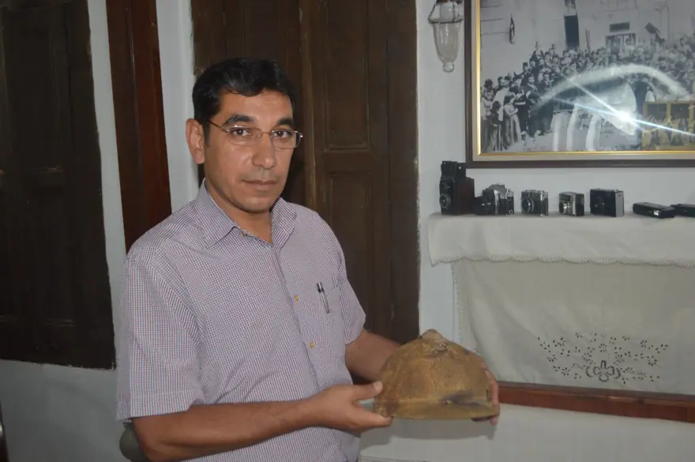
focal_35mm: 36
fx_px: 694
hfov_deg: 53.2
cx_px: 348
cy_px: 231
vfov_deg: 36.8
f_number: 4
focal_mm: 24
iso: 800
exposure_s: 1/60
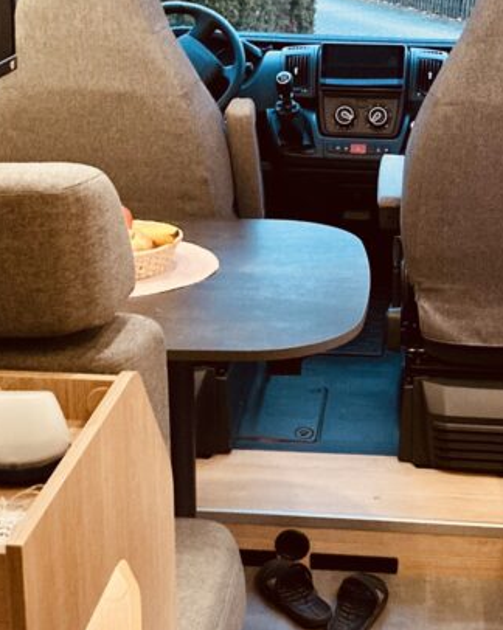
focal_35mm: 69
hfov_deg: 22.0
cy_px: 332
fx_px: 1286
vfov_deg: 27.5
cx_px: 363
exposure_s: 1/40
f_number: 1.8
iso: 400
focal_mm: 3.99
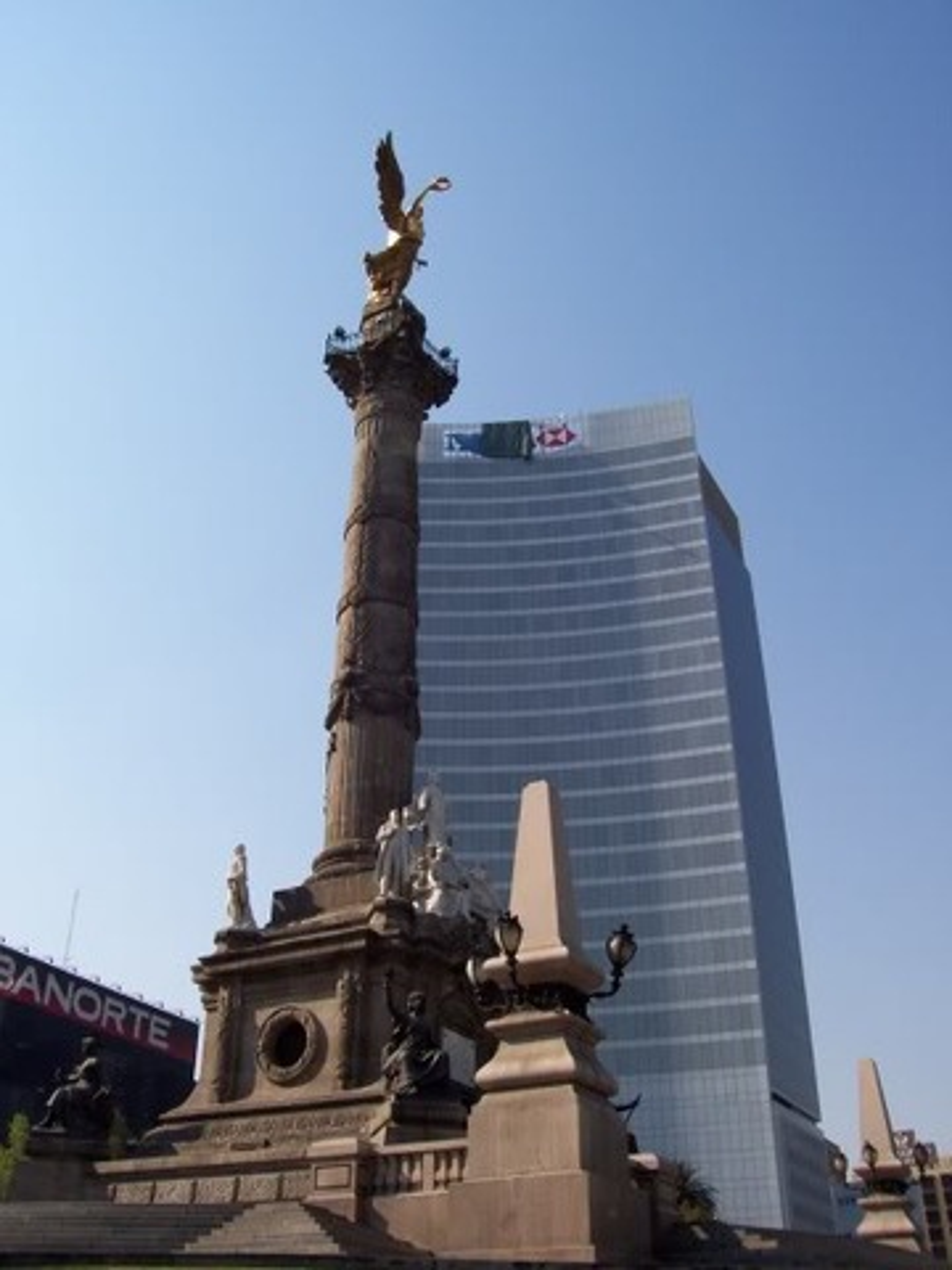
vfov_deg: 54.0
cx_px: 476
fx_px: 1247
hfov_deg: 41.8
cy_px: 635
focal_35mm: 34
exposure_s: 1/447
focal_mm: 5.6
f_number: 5.1
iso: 80
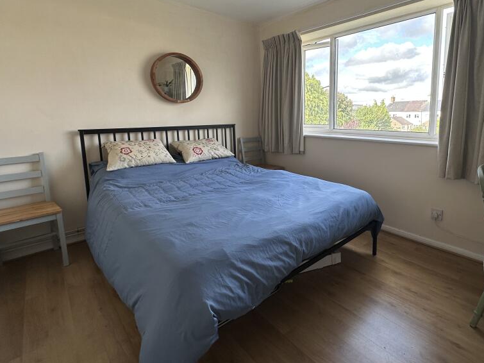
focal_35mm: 19
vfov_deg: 68.1
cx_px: 303
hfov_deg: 83.1
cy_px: 149
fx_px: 266
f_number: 2.2
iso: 40
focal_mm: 2.22
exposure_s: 1/105
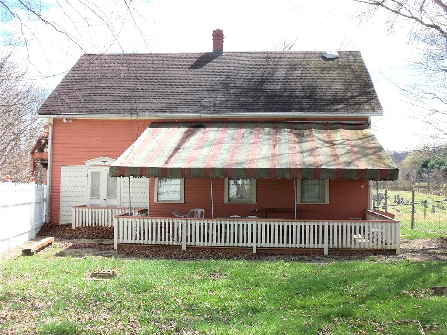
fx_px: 478
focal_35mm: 37
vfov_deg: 38.7
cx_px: 224
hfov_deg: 50.1
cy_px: 168
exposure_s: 1/400
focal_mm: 6.7
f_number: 3.6
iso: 64
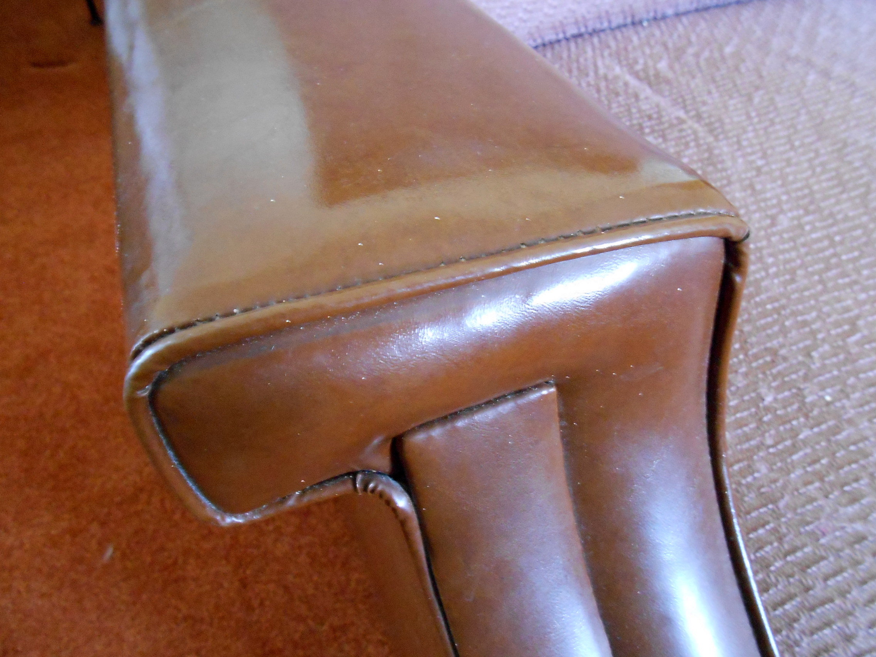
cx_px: 438
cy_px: 328
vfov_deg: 53.1
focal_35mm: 26
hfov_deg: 67.3
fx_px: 658
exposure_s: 1/6
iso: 800
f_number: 3.5
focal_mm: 4.6
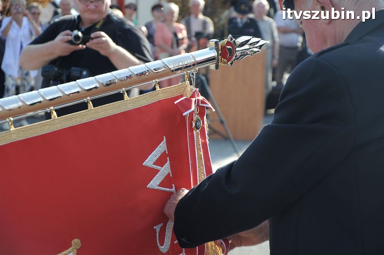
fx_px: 1119
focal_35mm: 105
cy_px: 128
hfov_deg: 19.5
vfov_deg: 13.0
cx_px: 192
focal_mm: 70
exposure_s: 1/500
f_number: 5.3
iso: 400
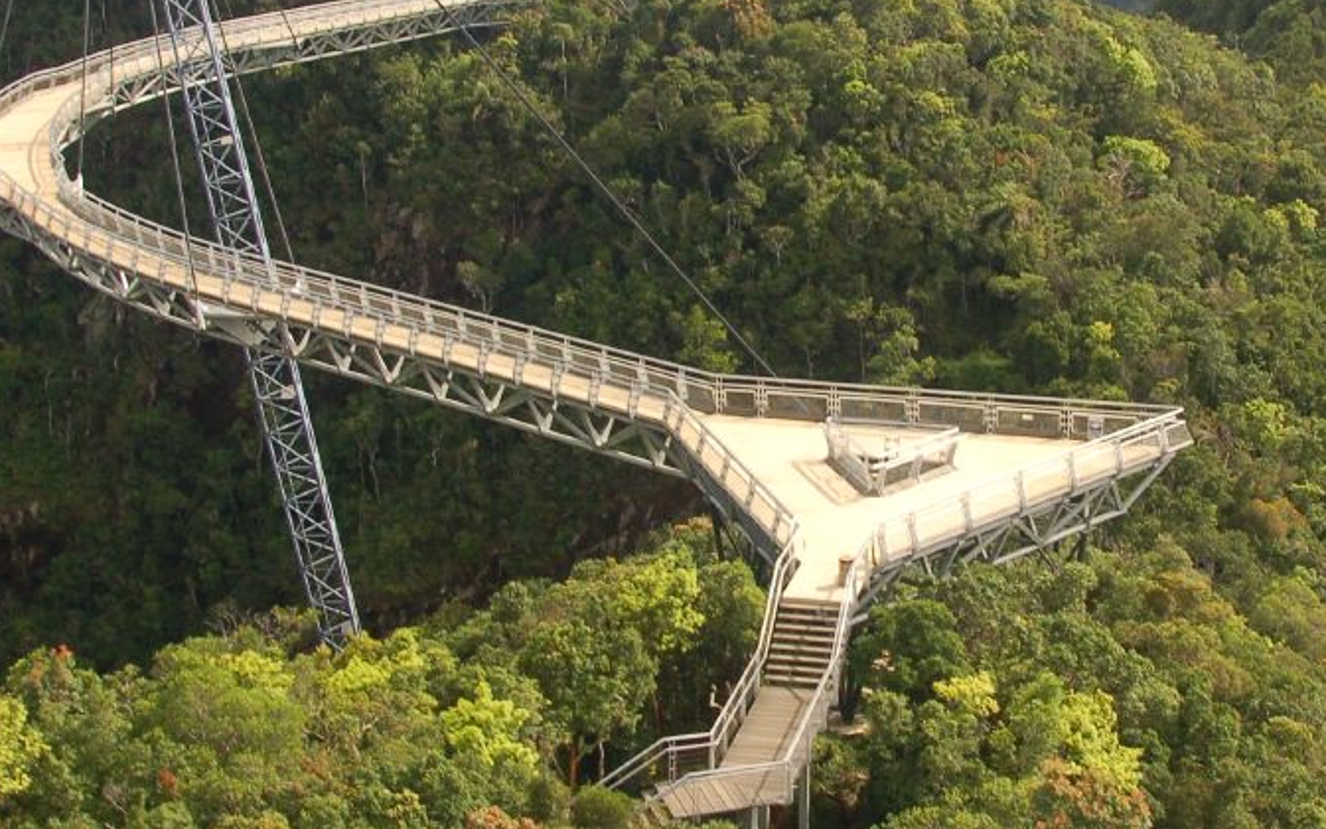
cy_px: 279
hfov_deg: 31.8
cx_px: 870
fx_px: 2313
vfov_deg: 20.2
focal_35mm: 64
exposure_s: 1/125
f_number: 9
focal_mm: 22
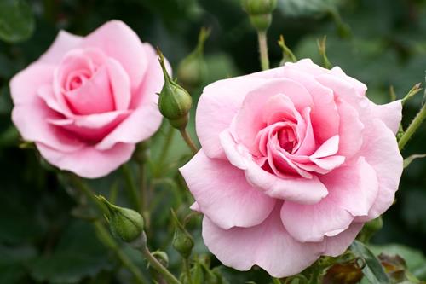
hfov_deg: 6.5
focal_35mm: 315
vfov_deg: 4.4
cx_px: 213
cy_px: 142
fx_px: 3726
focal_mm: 210
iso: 200
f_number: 8
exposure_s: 1/300
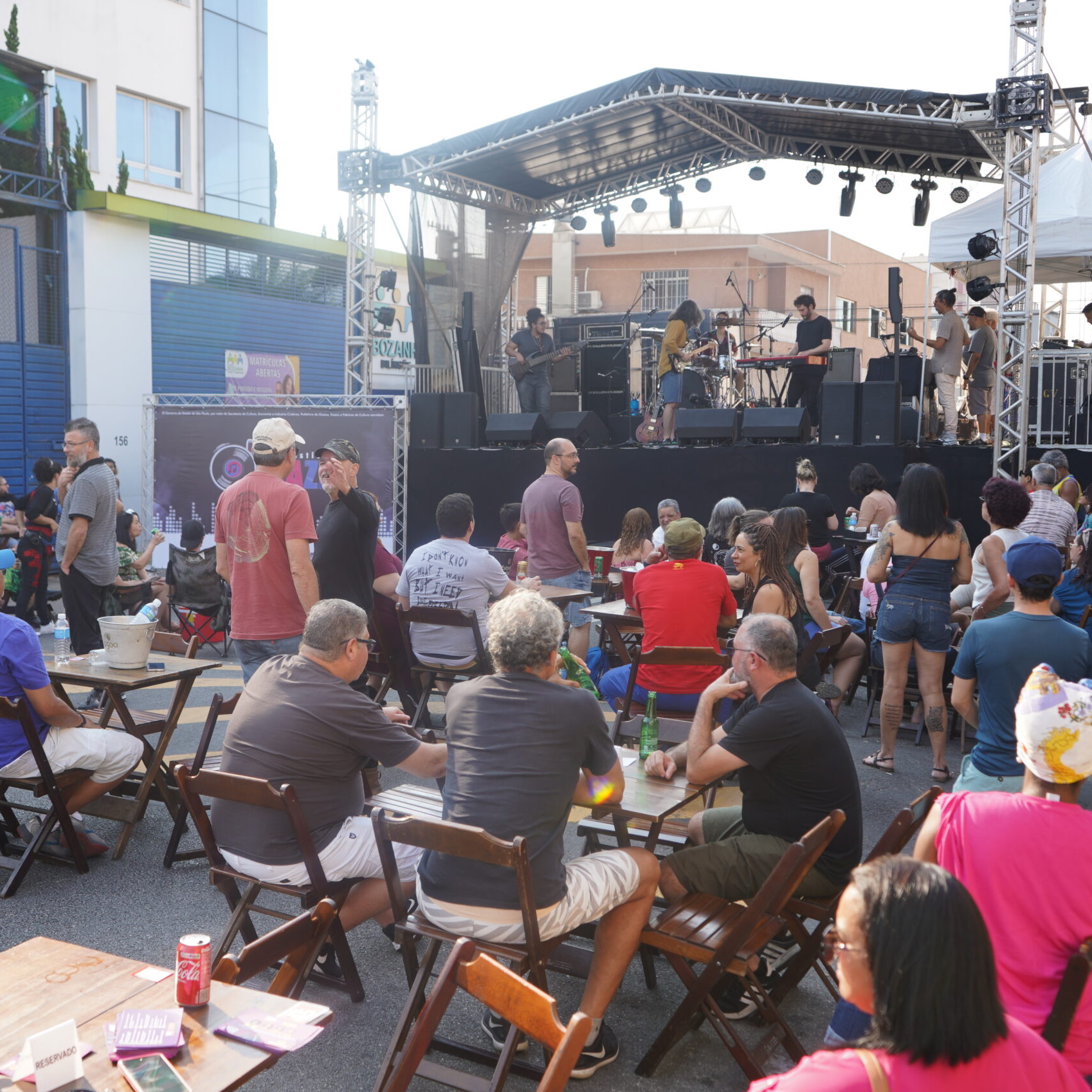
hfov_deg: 40.7
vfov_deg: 40.9
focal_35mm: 41
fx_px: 1463
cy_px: 545
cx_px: 420
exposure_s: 1/160
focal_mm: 32
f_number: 4
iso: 100
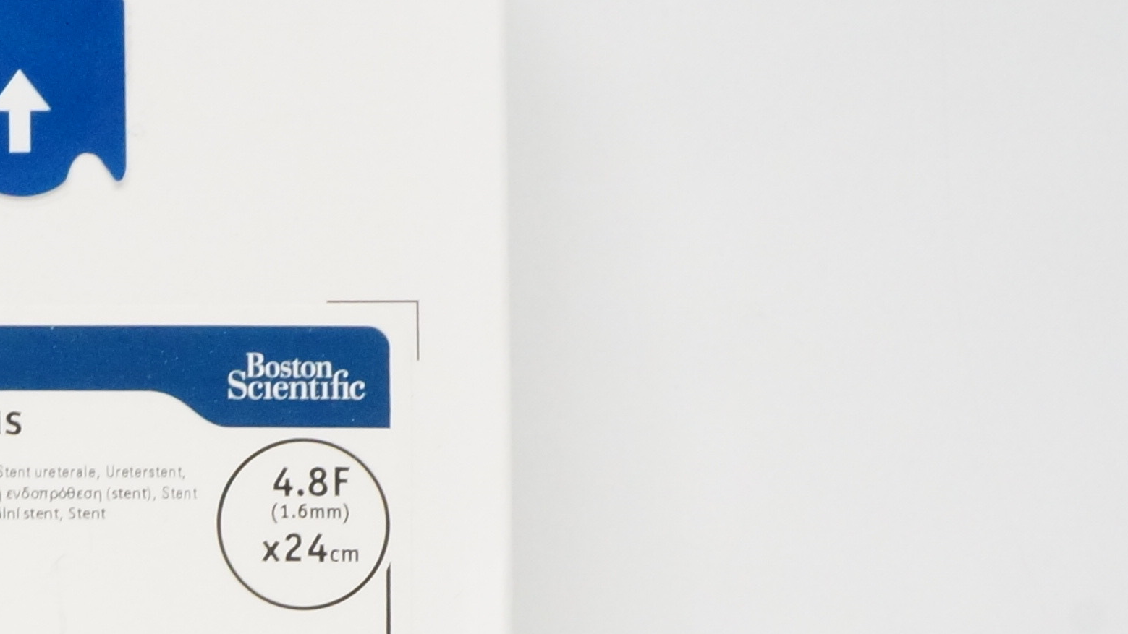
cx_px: 67
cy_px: 774
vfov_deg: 13.2
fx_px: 2662
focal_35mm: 89
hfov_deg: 23.2
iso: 1600
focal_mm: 18
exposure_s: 1/25
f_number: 14
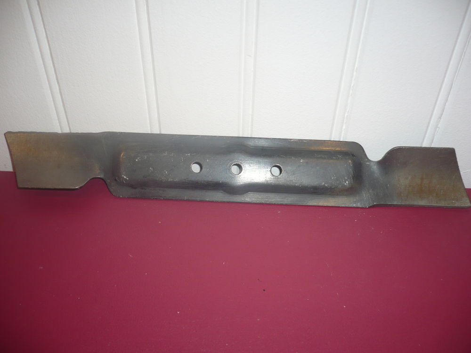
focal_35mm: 35
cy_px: 176
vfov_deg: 40.7
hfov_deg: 52.6
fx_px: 476
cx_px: 236
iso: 100
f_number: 2.8
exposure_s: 1/30
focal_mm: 5.8
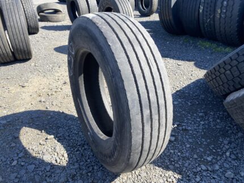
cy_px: 92
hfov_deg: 67.3
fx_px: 183
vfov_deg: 53.1
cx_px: 122
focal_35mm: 26
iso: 32
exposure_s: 1/733
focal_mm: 4.25
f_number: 1.8
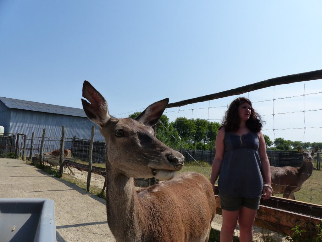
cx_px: 161
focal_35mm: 25
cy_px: 121
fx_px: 233
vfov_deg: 54.9
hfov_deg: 69.4
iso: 160
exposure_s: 1/1300
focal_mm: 4.5
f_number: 4.5
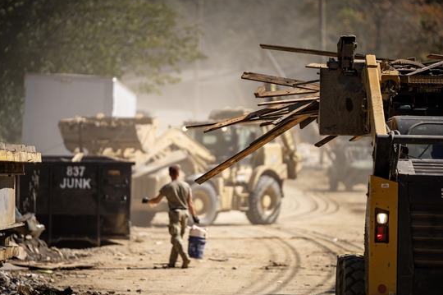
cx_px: 228
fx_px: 2729
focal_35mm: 222
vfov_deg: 6.2
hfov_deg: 9.3
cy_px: 155
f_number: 2.8
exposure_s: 1/2000
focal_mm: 200
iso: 200
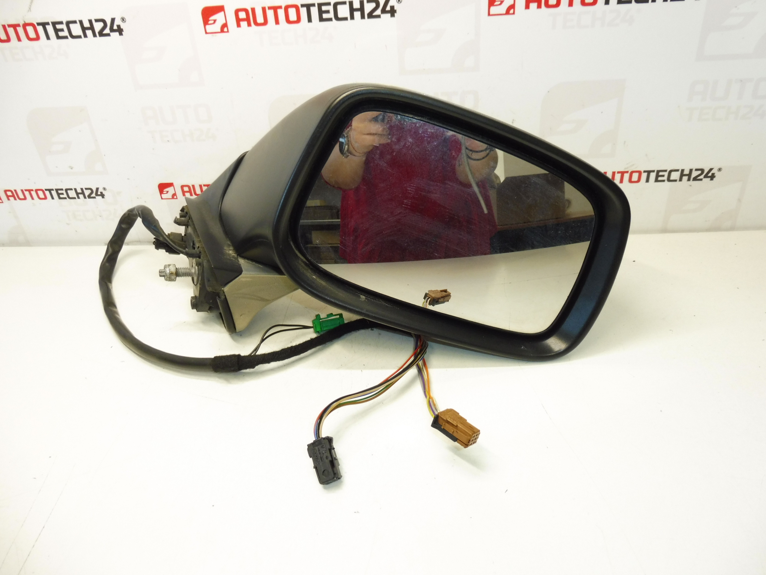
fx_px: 531
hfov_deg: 71.6
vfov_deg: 56.8
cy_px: 288
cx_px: 383
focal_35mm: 24
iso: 200
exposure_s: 1/60
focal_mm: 4.3
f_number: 3.5
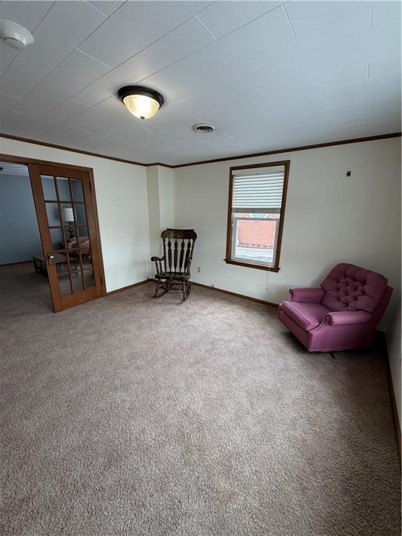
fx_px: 217
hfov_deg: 85.7
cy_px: 268
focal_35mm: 14
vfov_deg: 102.1
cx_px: 201
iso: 160
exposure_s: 1/120
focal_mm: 2.22
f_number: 2.2
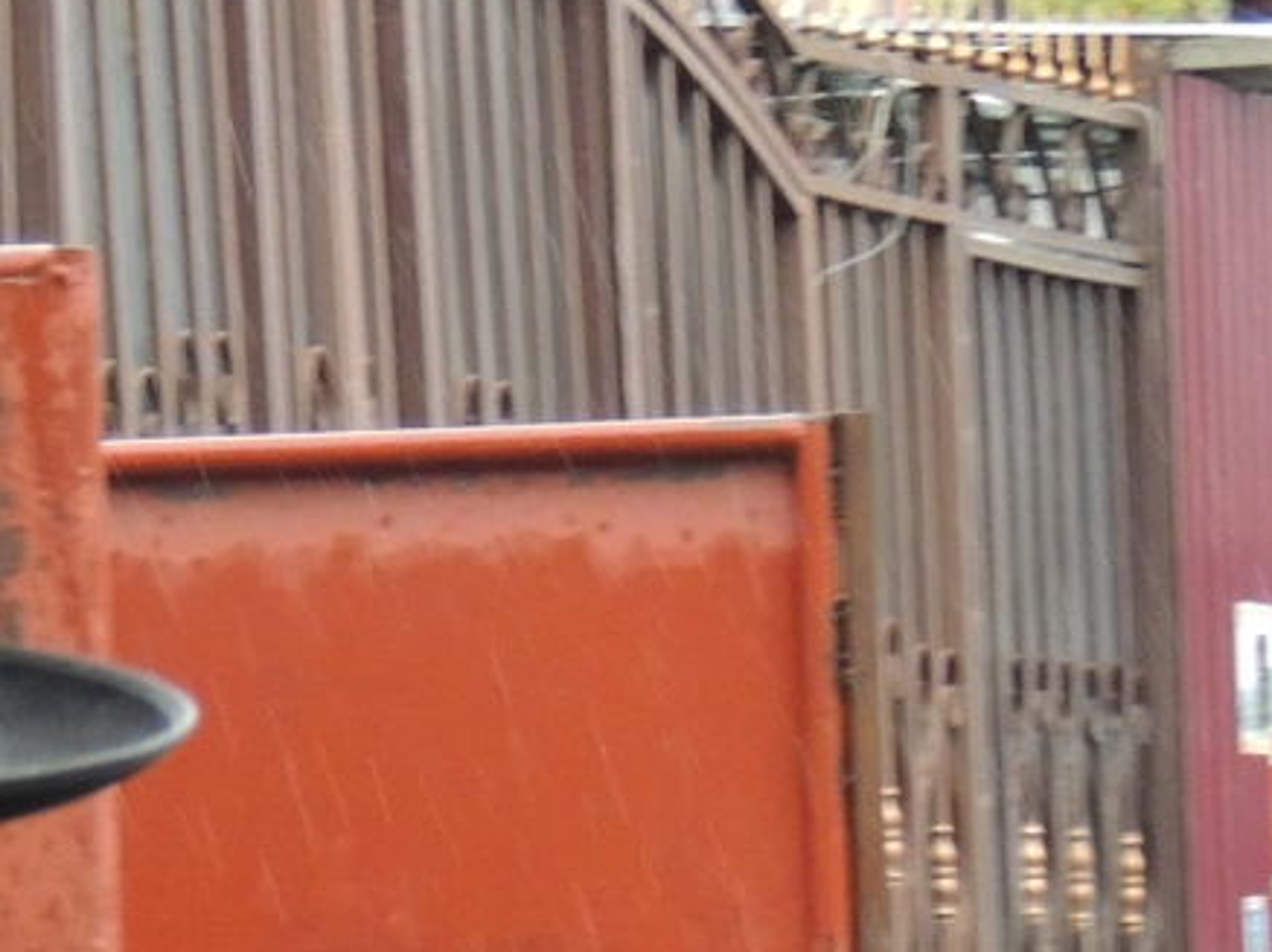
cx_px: -58
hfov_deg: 4.0
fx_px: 18248
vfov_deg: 3.0
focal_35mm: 497
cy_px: 1348
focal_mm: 27.6
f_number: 4.4
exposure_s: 1/160
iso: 800
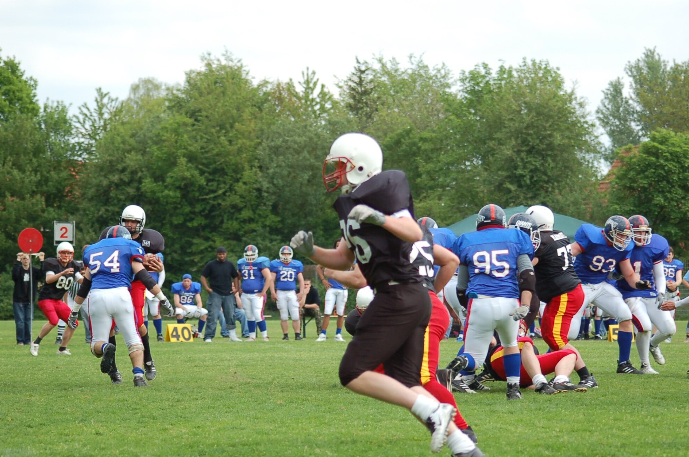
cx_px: 351
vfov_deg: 8.6
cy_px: 234
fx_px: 3048
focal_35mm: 160
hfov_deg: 12.9
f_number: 4.2
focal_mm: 95
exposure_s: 1/1000
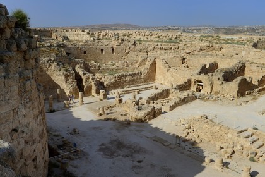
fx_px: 265
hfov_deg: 53.1
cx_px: 132
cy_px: 88
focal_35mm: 36
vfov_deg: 36.9
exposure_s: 1/200
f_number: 16
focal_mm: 36
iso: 200
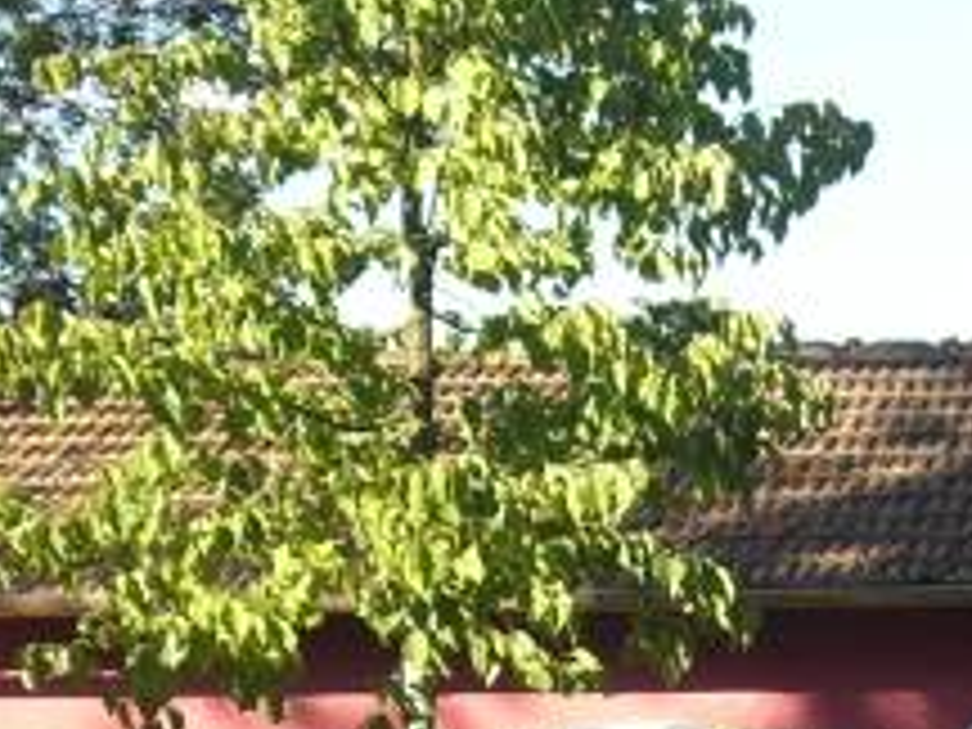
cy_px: 886
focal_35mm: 141
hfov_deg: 13.9
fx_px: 3959
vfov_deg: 10.3
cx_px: 783
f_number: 4
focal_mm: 7.9
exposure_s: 1/200
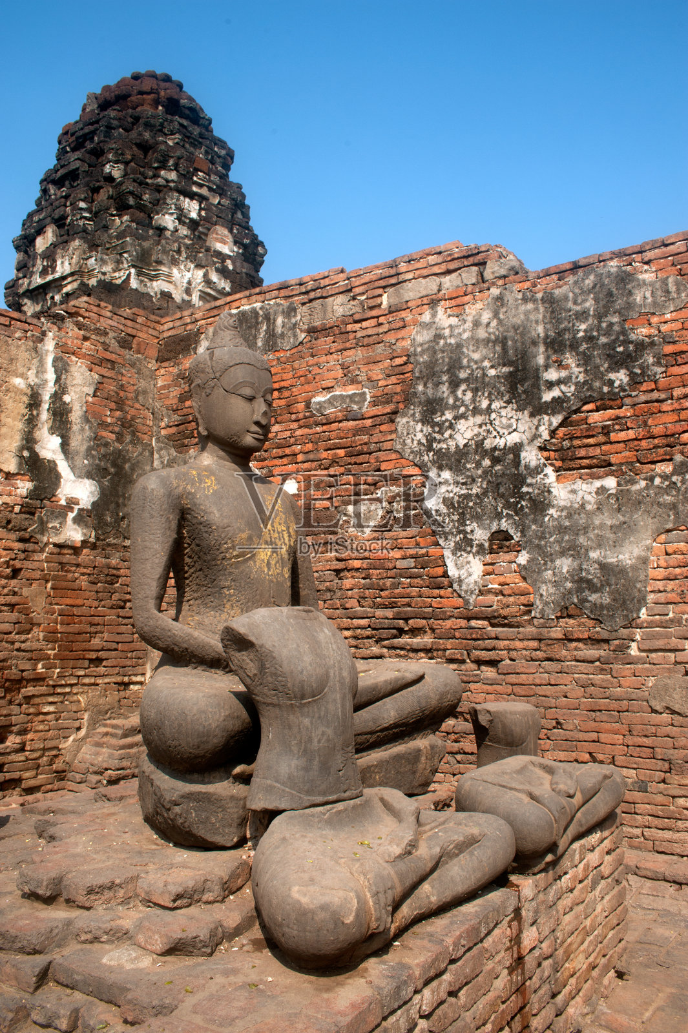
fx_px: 803
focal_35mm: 28
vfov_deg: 65.5
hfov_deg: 46.4
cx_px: 344
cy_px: 516
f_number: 11
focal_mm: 28
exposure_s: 1/320
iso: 200
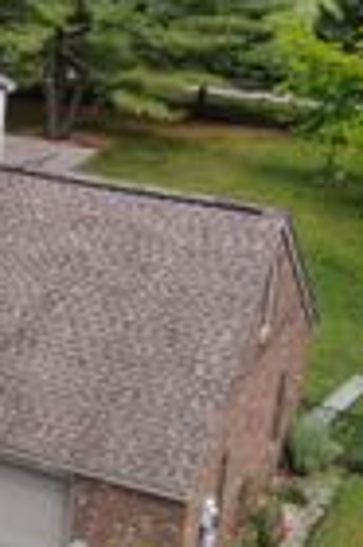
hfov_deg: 14.0
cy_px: 264
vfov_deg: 22.9
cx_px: -230
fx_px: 1349
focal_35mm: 89
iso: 100
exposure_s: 1/640
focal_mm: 4.39
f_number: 2.8
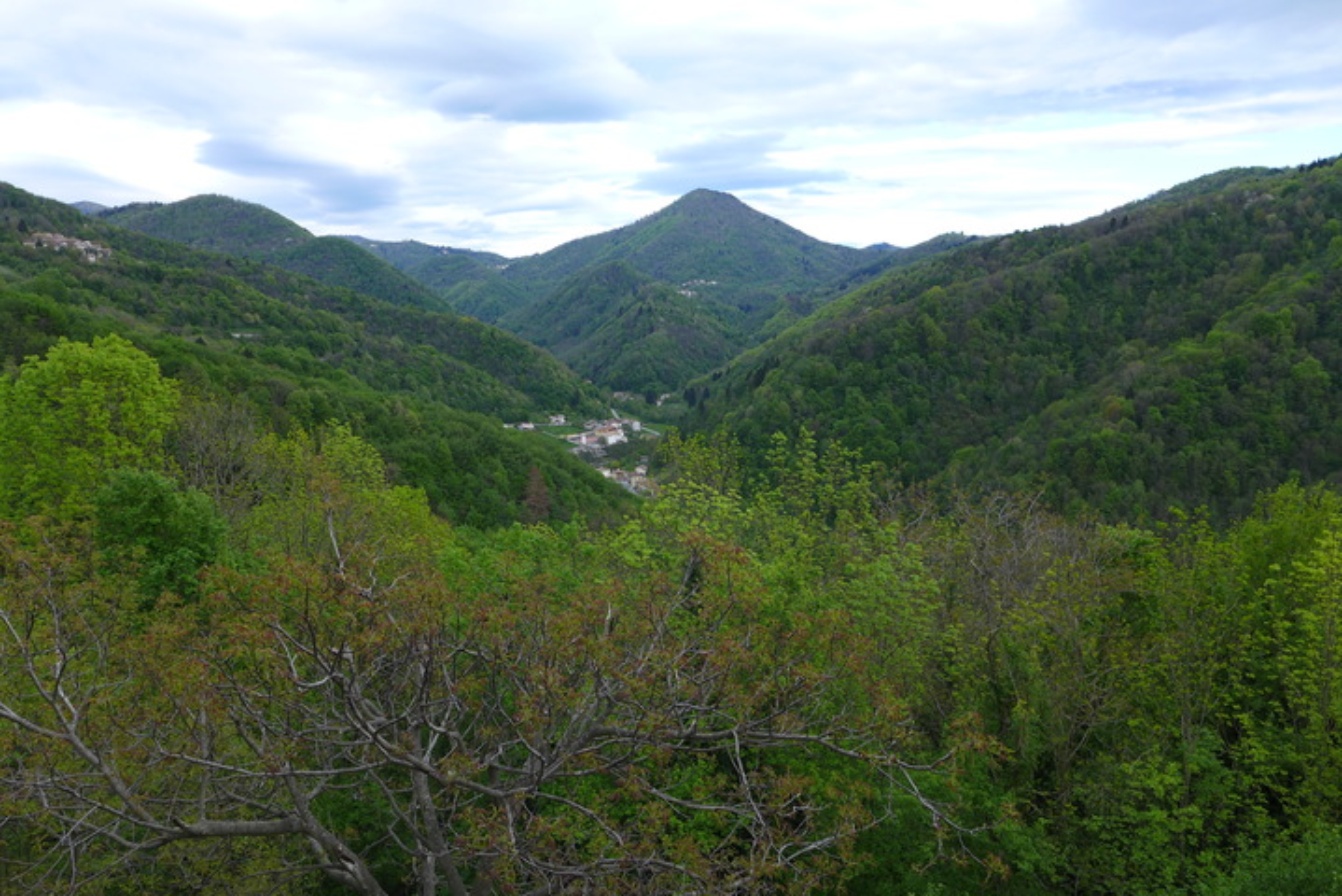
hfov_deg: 73.7
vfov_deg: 53.2
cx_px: 671
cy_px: 448
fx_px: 895
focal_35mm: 24
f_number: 2.8
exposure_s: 1/320
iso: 80
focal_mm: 4.7
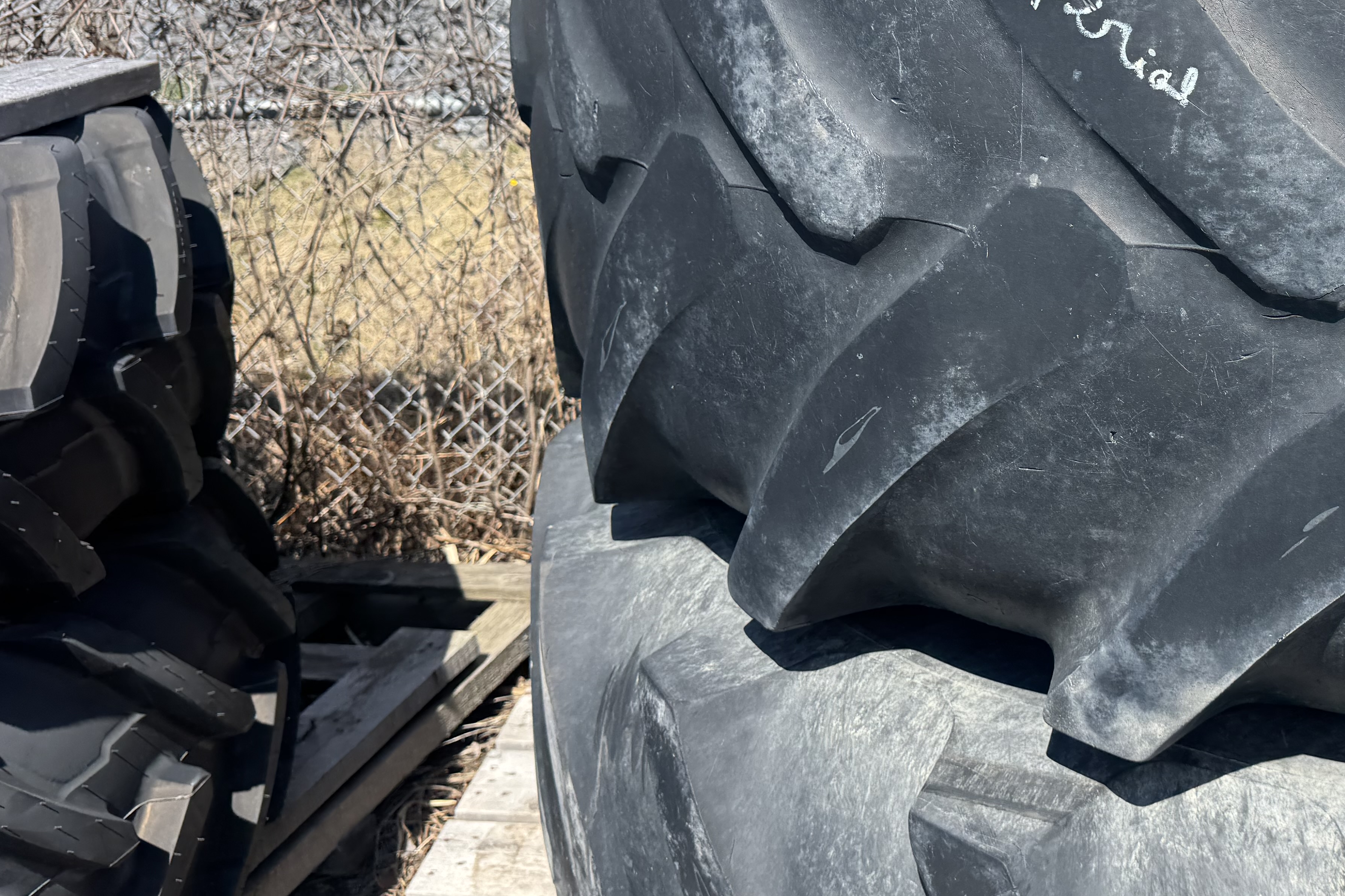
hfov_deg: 46.4
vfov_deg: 33.1
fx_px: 1494
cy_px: 300
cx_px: 1040
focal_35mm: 40
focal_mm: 6.76
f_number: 1.78
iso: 80
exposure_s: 1/2105
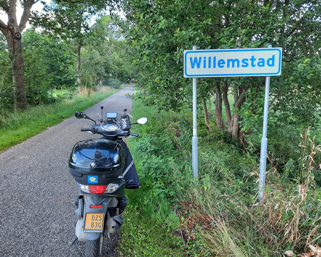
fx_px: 256
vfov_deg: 53.2
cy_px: 126
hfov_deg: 64.1
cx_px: 159
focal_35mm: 27
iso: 64
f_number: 2
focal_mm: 4.6
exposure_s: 1/100
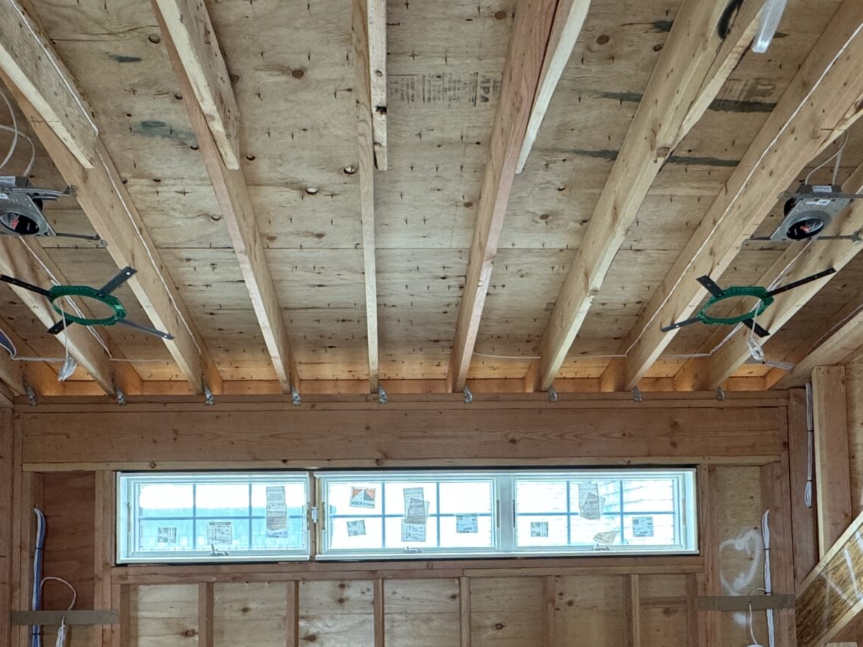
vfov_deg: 43.7
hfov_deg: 58.3
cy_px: 498
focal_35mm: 31
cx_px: 425
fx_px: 773
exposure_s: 1/99
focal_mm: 2.22
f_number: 2.2
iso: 320
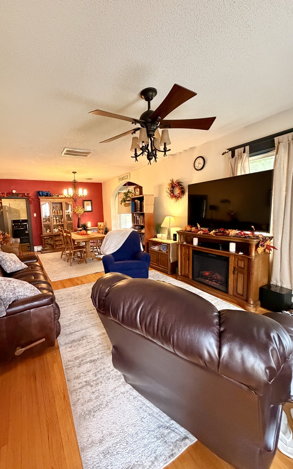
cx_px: 122
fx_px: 192
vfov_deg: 101.4
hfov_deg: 74.3
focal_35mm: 15
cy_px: 233
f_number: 2.2
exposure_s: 1/60
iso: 800
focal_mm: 2.22
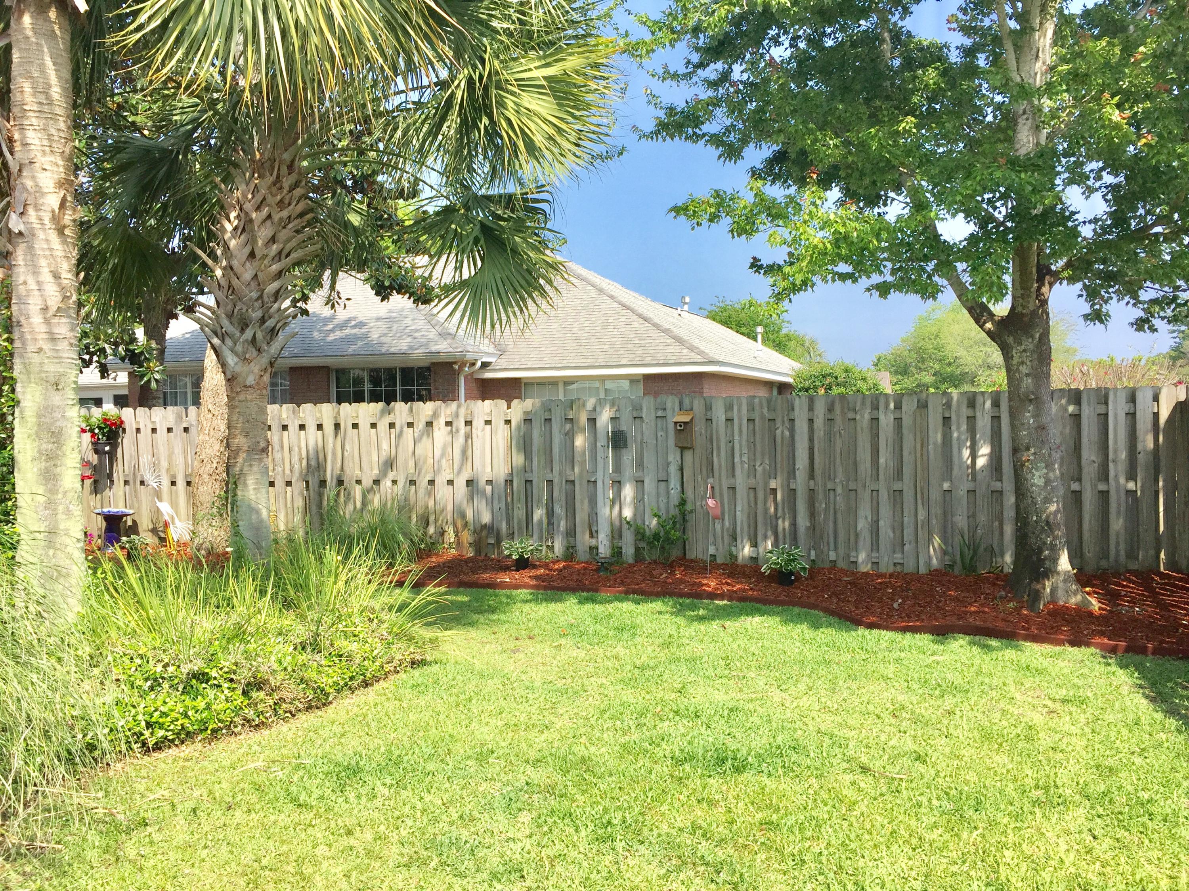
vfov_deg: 48.2
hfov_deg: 61.7
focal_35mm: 29
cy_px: 446
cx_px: 594
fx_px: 996
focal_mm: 4.15
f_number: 2.2
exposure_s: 1/1276
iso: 32
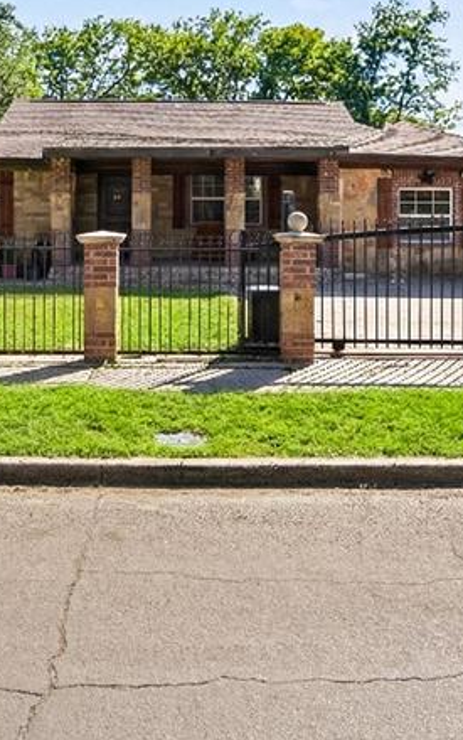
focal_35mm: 40
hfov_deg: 31.9
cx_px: 192
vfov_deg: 47.8
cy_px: 212
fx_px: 809
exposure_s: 1/200
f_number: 9
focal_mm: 16.9
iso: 640
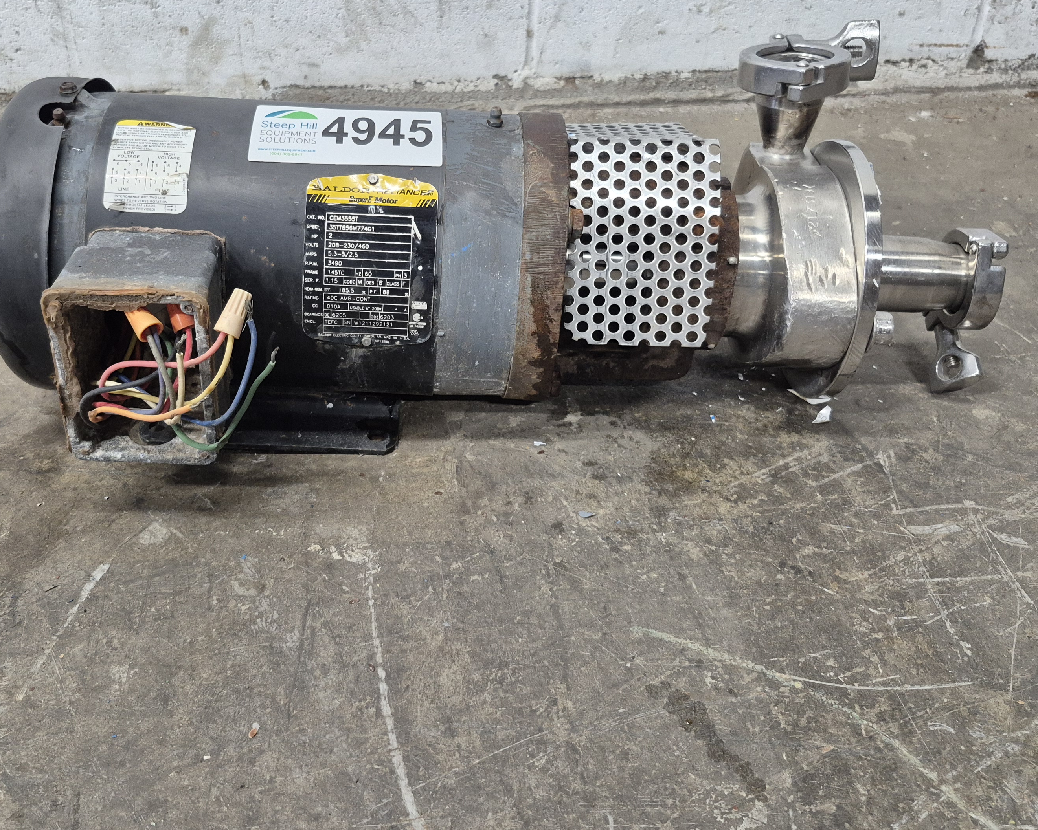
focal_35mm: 34
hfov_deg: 52.5
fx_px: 1045
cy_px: 315
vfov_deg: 43.0
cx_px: 416
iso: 640
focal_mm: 5.4
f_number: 1.8
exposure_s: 1/120
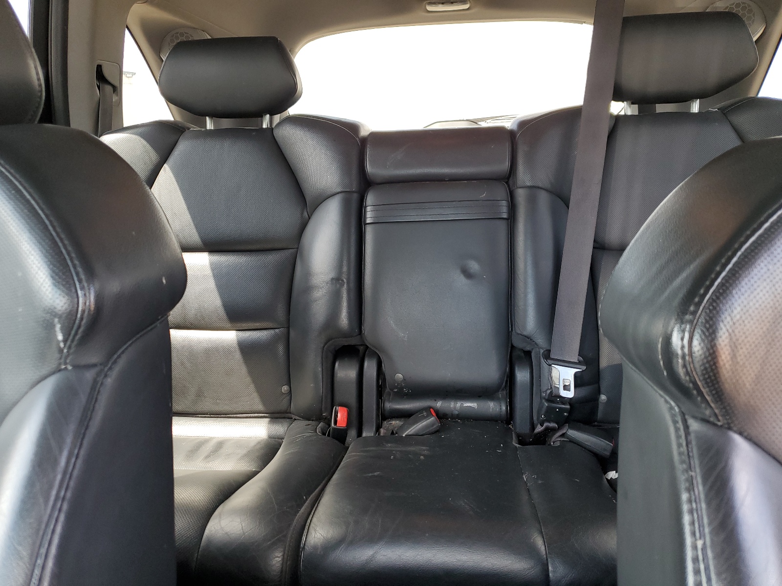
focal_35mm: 26
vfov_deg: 53.1
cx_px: 391
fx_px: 587
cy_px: 293
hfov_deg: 67.3
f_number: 1.5
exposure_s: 1/120
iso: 71
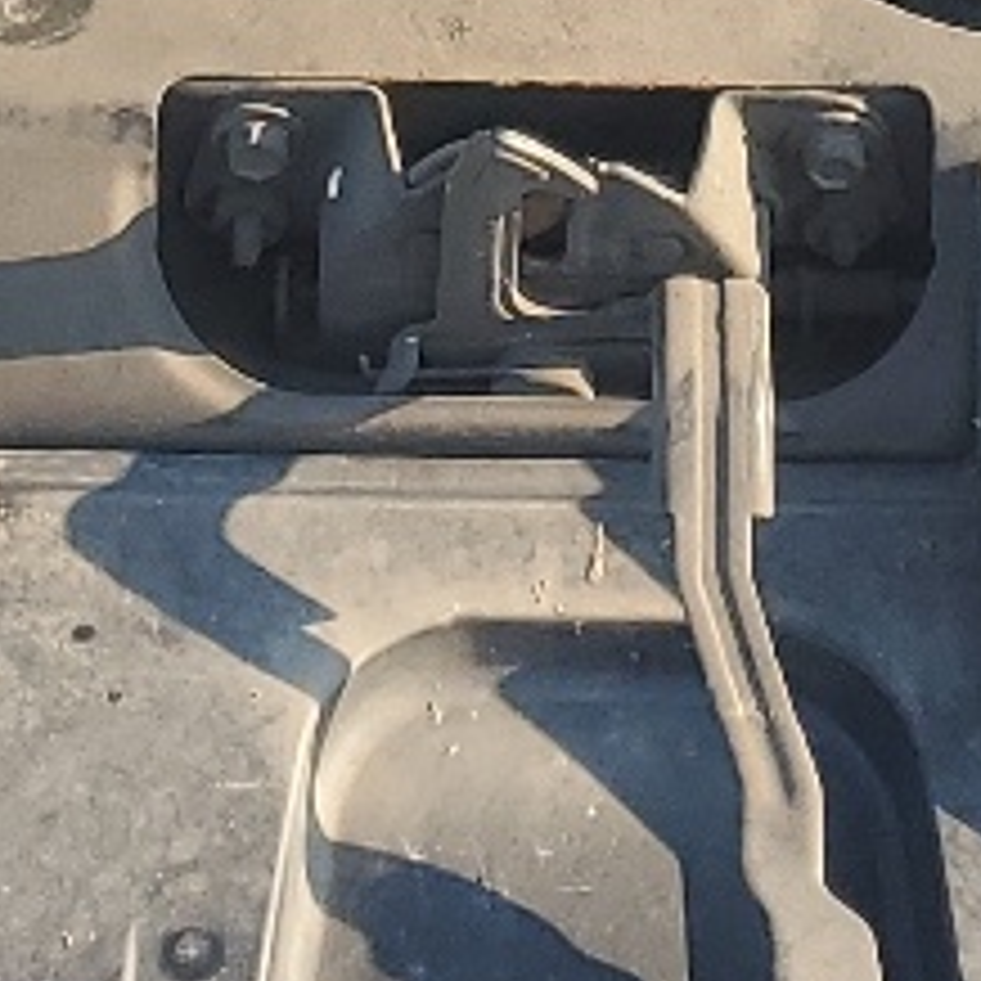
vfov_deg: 10.0
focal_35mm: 169
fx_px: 5419
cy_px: -504
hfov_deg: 10.3
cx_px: 572
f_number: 1.5
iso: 50
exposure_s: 1/588
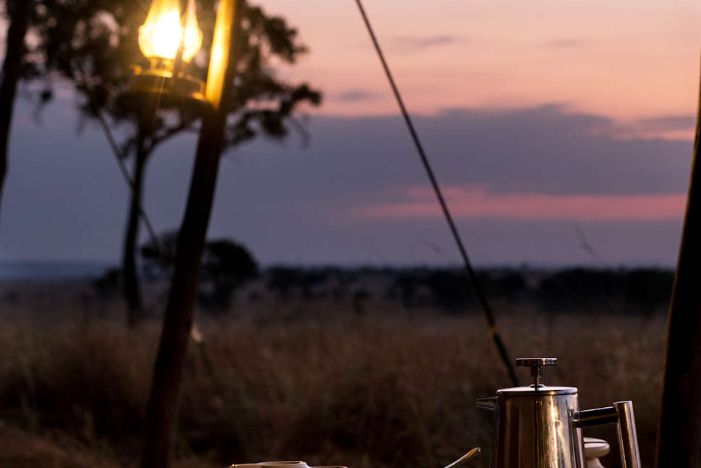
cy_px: 266
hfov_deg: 21.0
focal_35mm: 97
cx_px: 420
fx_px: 1890
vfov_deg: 14.1
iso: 800
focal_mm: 50
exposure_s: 1/3
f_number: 5
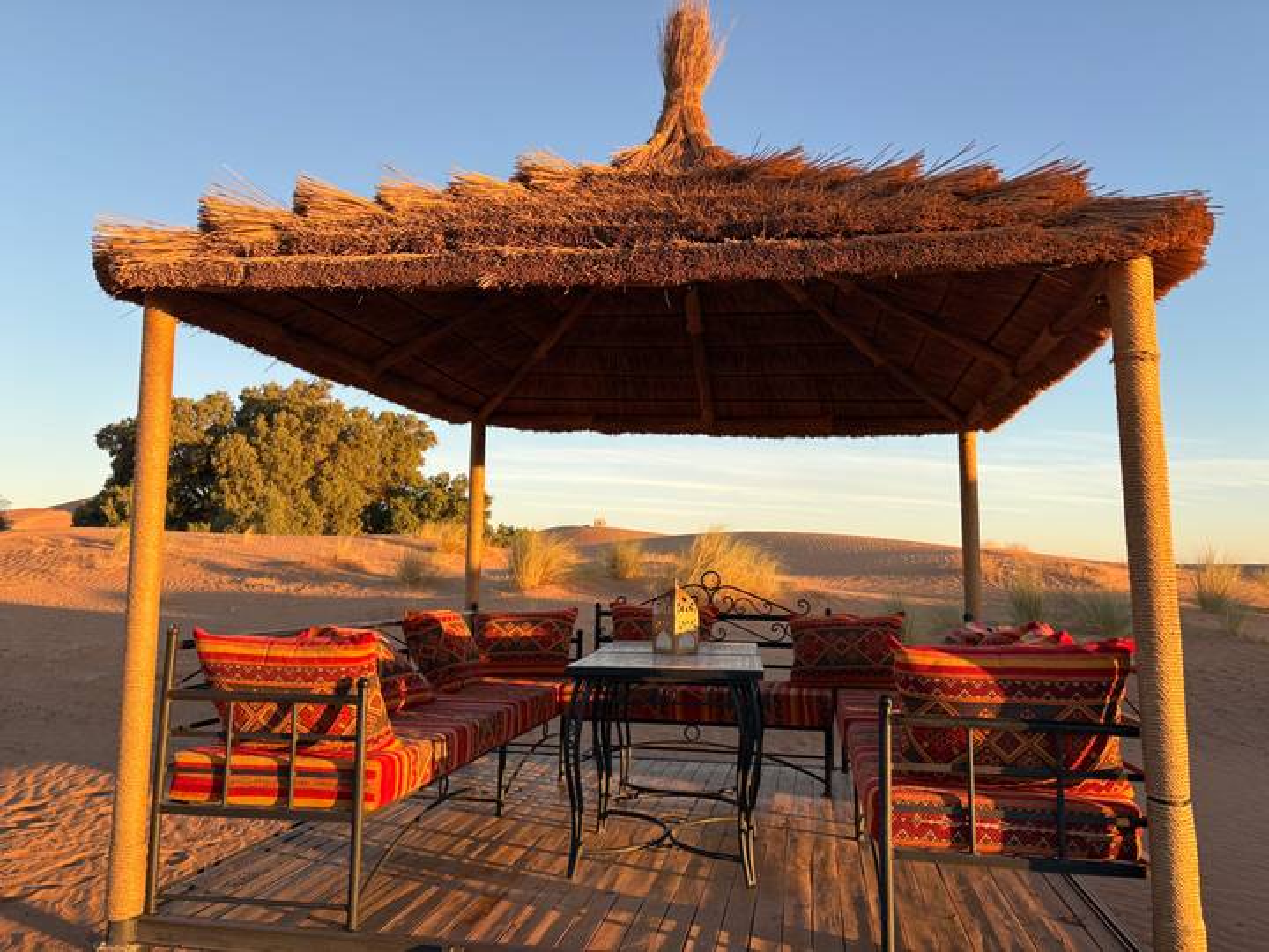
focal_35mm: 26
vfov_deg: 53.1
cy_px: 476
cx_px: 634
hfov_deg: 67.3
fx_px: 953
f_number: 1.6
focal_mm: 5.96
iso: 50
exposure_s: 1/641
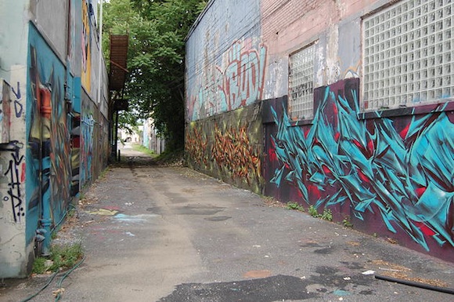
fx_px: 434
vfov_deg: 38.3
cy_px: 151
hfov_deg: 55.2
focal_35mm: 34
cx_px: 227
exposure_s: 1/500
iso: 220
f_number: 3.8
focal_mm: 23
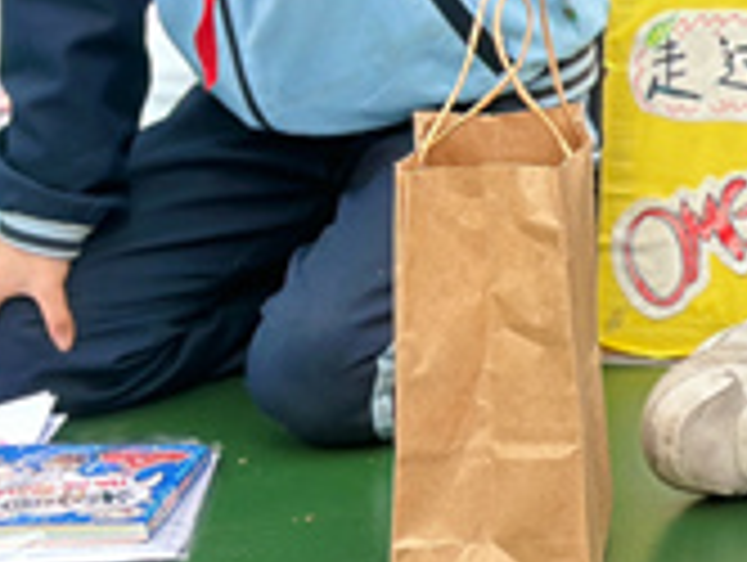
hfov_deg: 10.9
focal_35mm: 173
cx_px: 1170
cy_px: -274
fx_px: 3739
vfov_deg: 8.4
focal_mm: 6.86
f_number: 1.78
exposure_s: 1/319
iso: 80
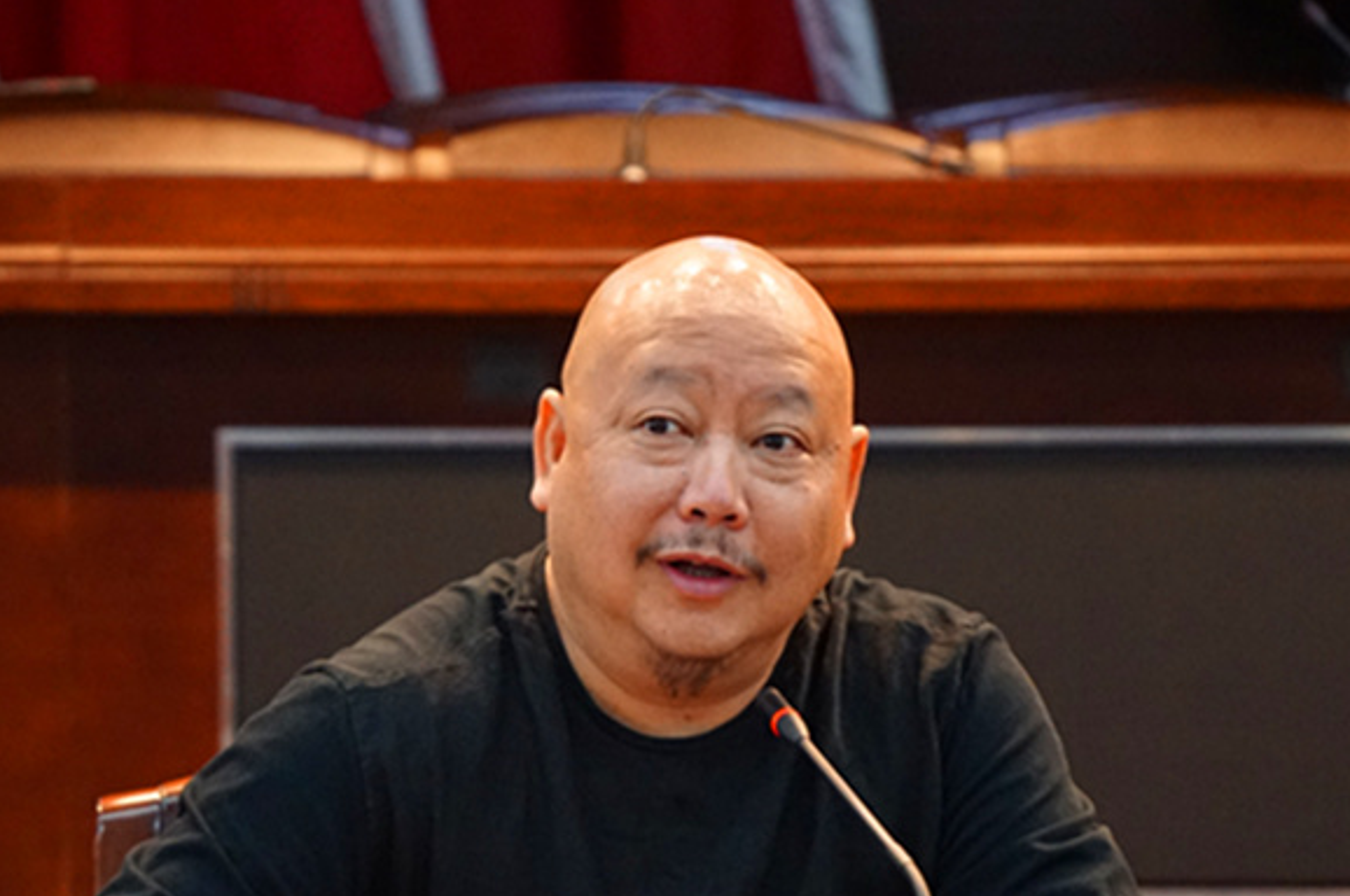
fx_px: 9727
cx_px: 626
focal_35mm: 260
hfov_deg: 7.9
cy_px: 579
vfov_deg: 5.3
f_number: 5.6
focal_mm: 125
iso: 3200
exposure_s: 1/50
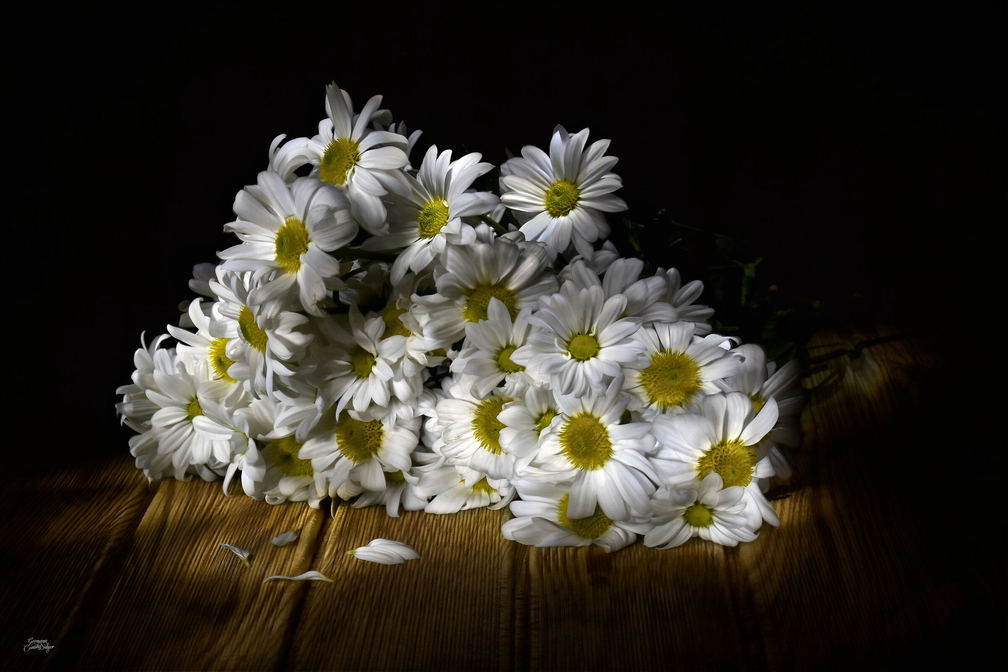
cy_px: 336
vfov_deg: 16.6
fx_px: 2310
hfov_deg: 24.6
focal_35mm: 82
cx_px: 504
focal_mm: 55
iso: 100
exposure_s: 30
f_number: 11
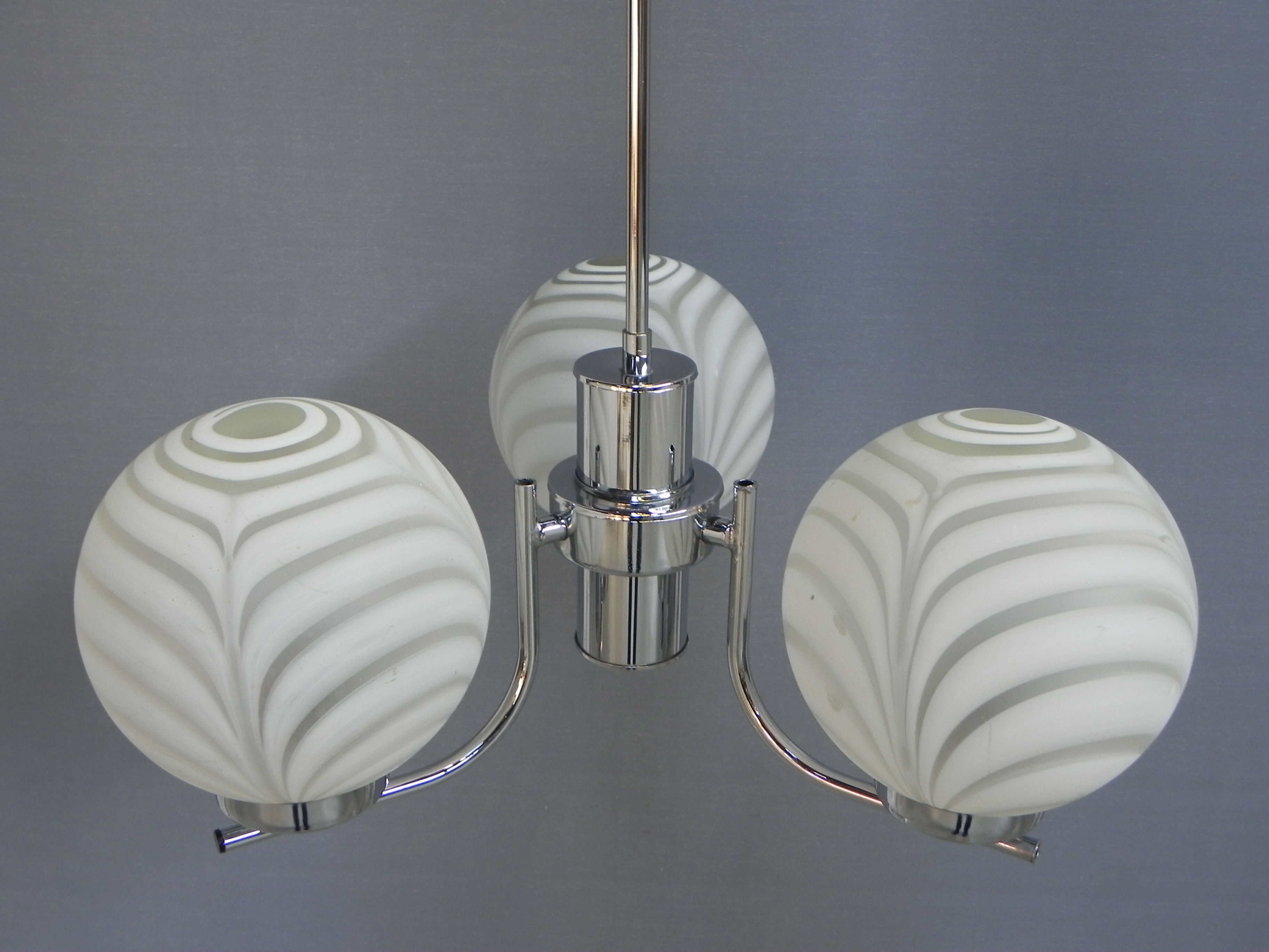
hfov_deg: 50.1
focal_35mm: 37
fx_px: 1356
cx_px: 634
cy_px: 476
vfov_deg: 38.7
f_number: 3.2
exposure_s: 1/30
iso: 199
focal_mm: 6.6
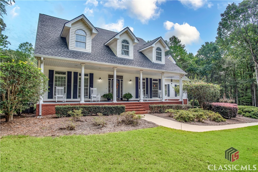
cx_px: 129
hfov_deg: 84.0
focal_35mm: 20
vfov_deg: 62.0
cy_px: 86
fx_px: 143
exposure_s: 1/200
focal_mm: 20
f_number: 8
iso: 200
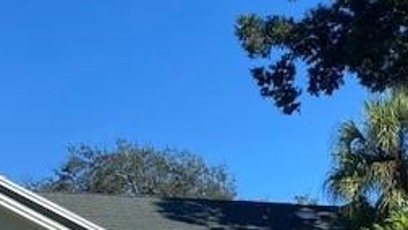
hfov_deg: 29.3
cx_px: 235
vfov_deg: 16.3
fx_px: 779
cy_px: 245
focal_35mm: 72
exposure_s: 1/3610
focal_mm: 4.25
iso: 32
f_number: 1.8
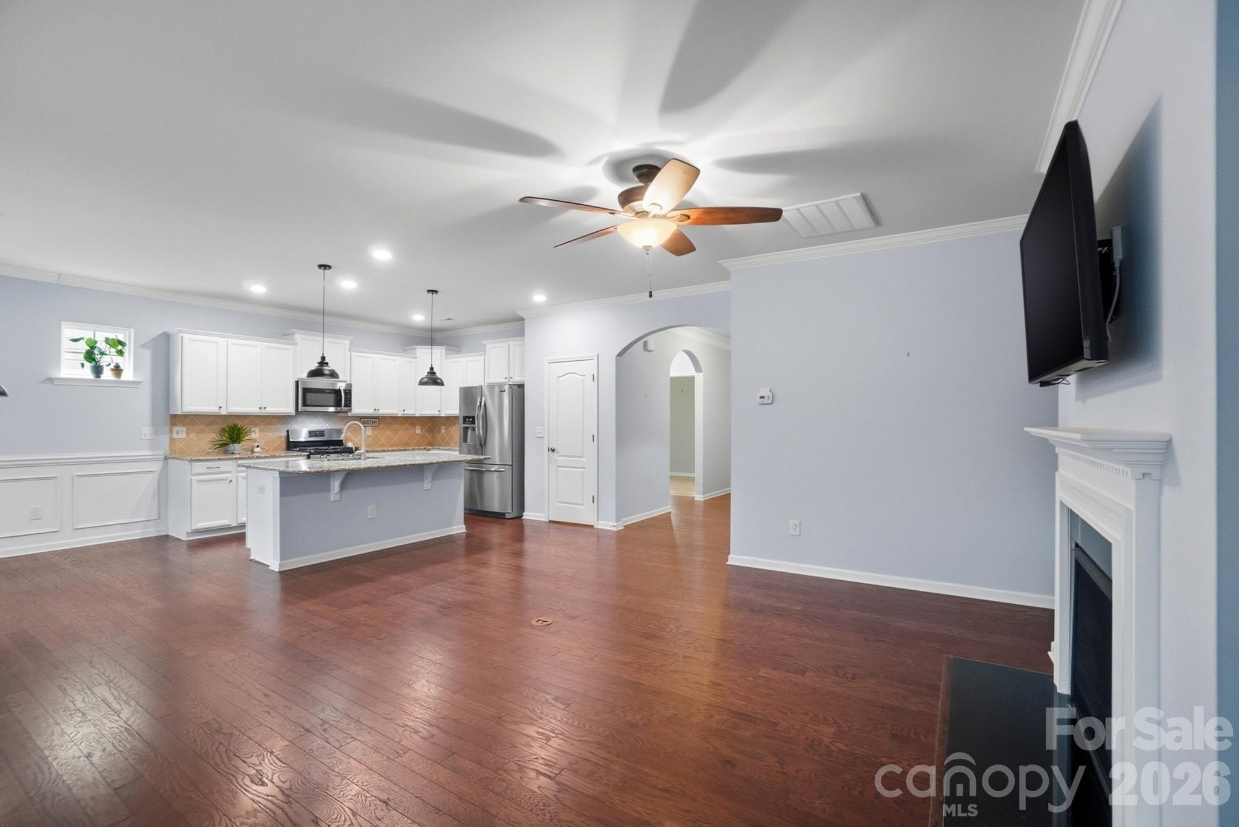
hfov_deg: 100.4
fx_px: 516
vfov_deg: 77.3
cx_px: 620
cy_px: 414
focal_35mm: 15
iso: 100
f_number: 4.5
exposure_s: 1/60
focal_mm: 10
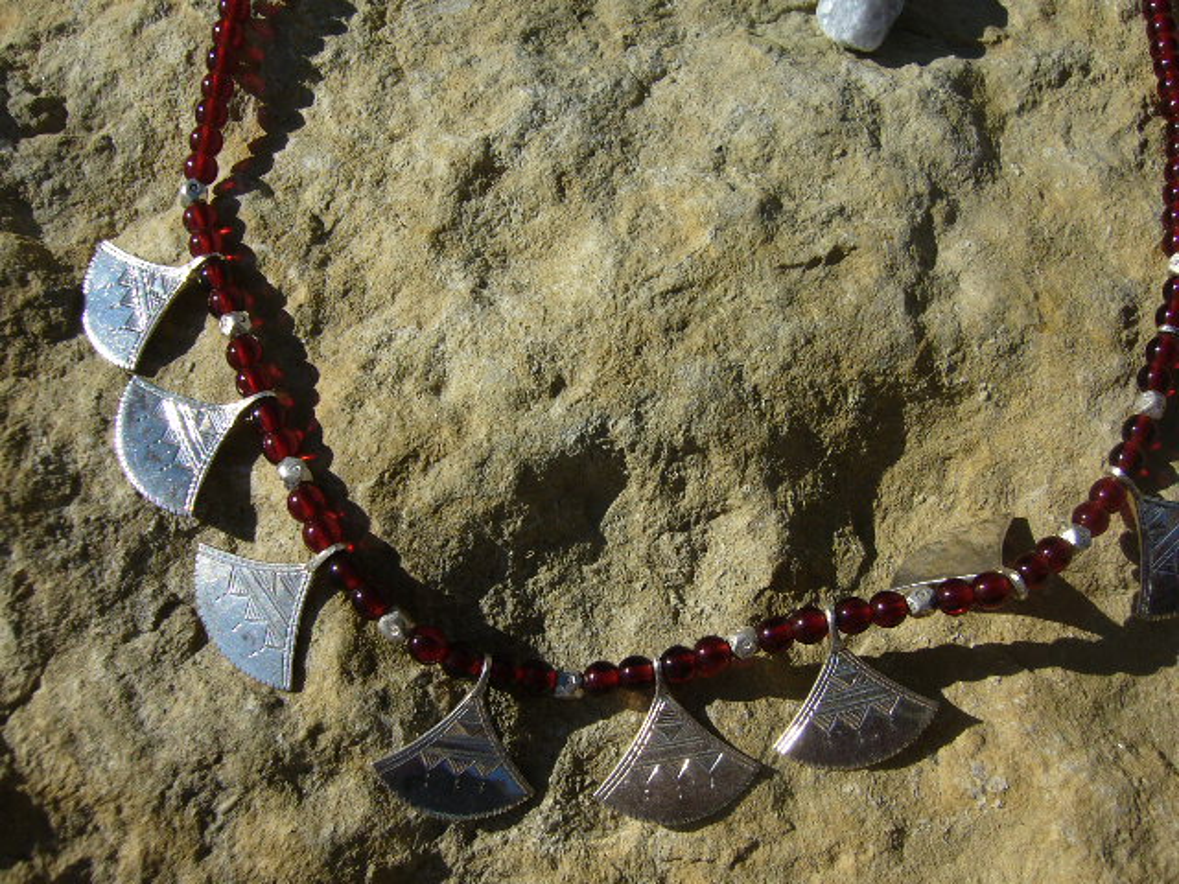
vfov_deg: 40.7
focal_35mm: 35
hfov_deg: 52.6
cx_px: 590
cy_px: 442
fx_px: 1192
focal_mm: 5.8
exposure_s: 1/500
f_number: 5.6
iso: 80
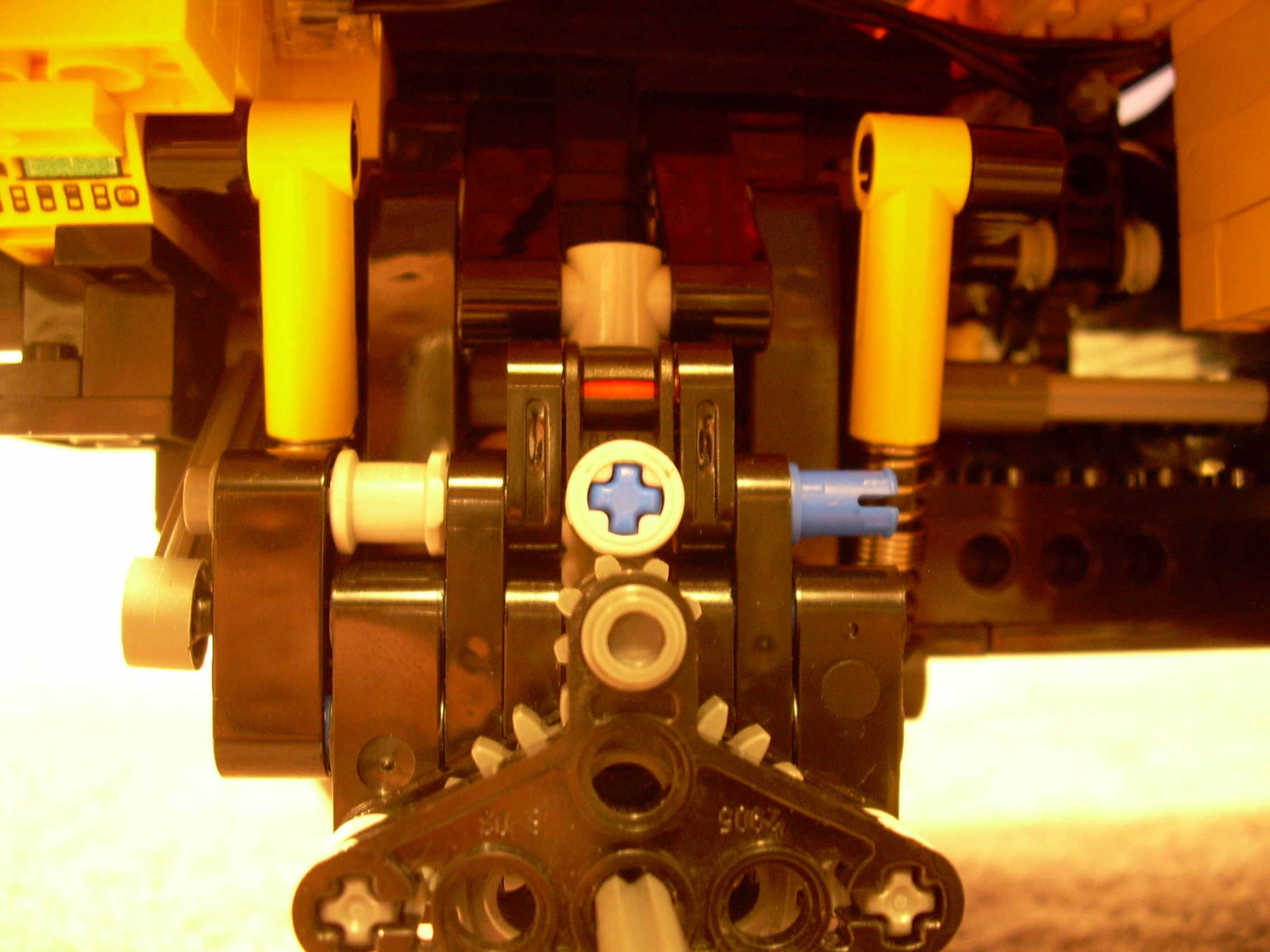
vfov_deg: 37.7
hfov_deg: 49.0
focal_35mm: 38
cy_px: 476
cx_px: 635
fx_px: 1394
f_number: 2.8
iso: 200
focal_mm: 6.3
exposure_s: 2
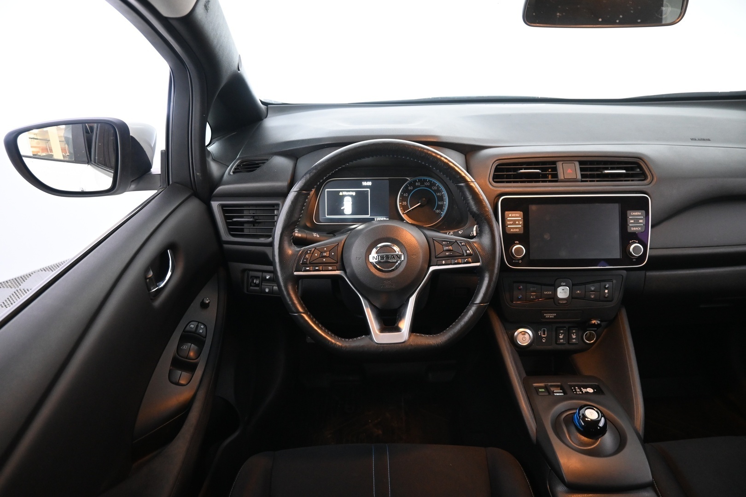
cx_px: 373
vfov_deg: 53.1
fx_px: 497
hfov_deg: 73.7
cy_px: 248
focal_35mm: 24
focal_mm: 16
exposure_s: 1/25
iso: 2000
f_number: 3.5
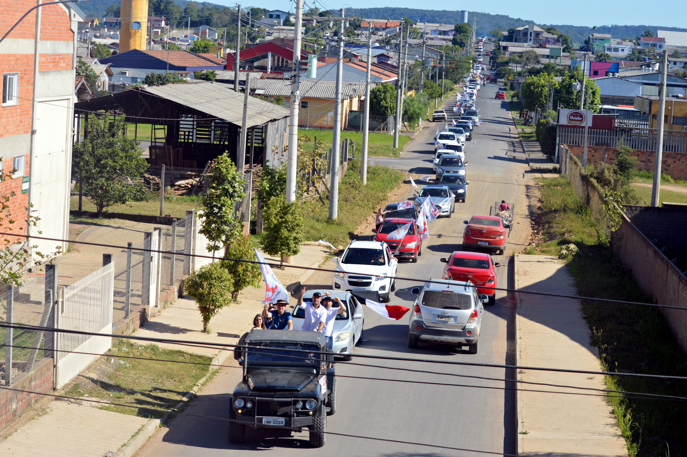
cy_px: 228
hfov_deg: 24.6
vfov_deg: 16.5
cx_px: 344
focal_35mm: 82
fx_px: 1573
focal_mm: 55
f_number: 8
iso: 100
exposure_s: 1/250
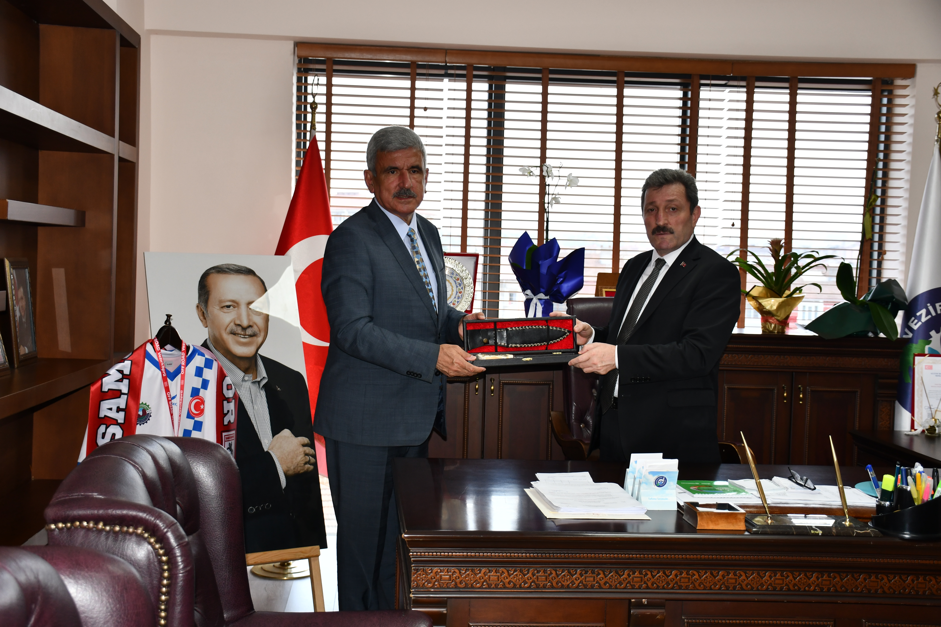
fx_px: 1045
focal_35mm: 40
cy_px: 314
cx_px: 470
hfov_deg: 48.5
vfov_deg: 33.4
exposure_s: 1/125
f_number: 4
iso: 280
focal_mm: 27
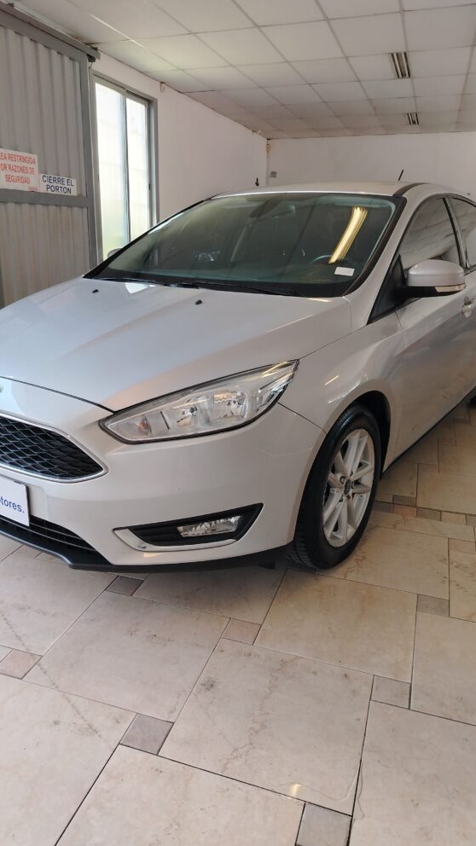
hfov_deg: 42.9
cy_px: 417
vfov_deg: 69.9
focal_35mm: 27
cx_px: 218
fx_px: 606
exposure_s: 1/100
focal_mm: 5.25
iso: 369
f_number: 1.75
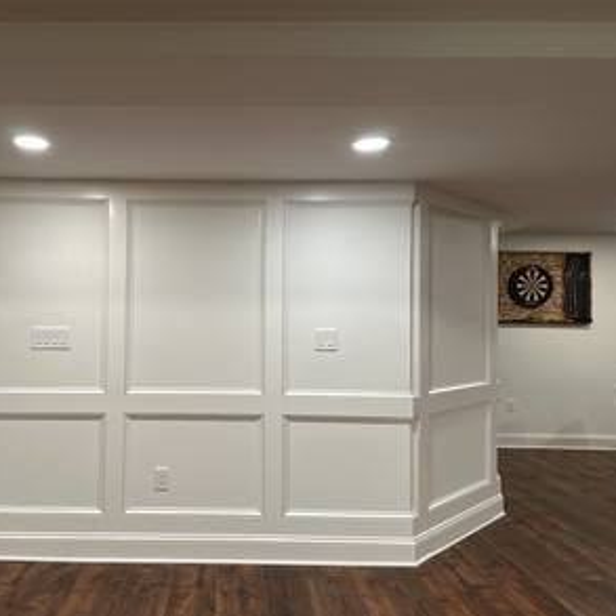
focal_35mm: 29
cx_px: 210
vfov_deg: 55.6
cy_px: 307
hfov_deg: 54.6
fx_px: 584
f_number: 1.78
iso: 200
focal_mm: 6.86
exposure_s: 1/120
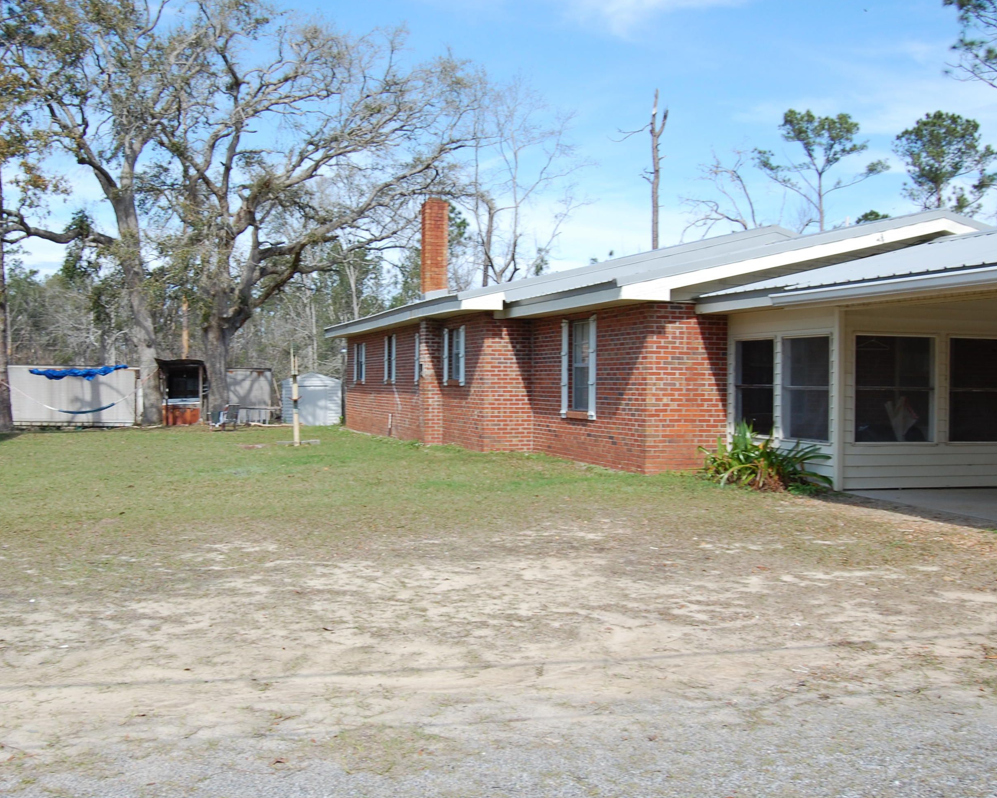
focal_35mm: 38
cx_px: 428
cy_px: 403
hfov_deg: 47.8
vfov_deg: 39.2
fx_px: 1121
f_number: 9
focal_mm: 22
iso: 200
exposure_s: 1/320
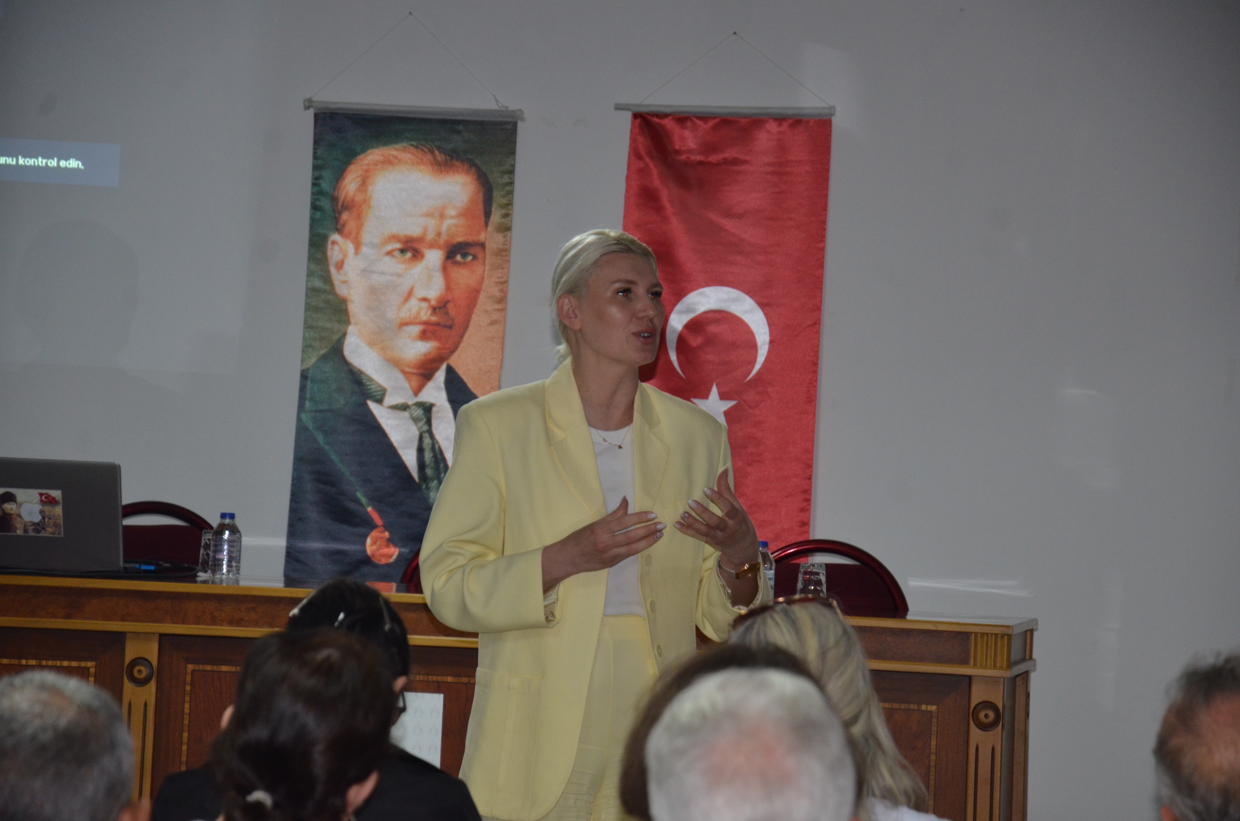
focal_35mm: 158
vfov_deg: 8.7
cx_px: 620
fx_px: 5414
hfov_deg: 13.1
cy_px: 410
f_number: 5.6
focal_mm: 105
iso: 800
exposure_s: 1/60
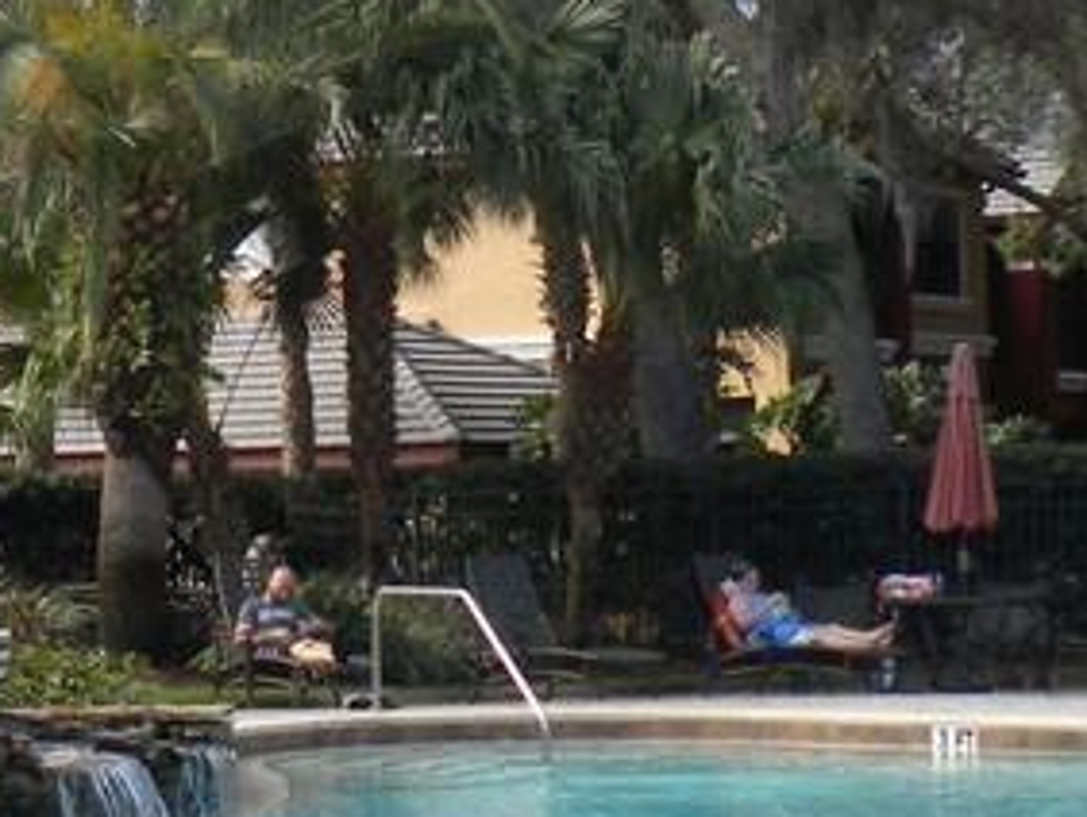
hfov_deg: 15.4
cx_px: 197
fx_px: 3991
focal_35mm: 127
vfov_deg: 11.7
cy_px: 613
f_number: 4.6
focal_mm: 6.3
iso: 113
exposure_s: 1/208
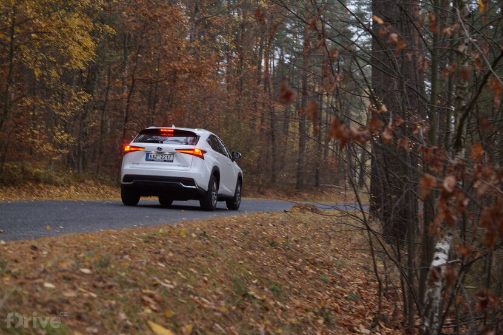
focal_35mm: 52
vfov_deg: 25.7
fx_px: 733
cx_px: 252
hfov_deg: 37.9
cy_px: 168
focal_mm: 35
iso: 200
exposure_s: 1/160
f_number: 2.8
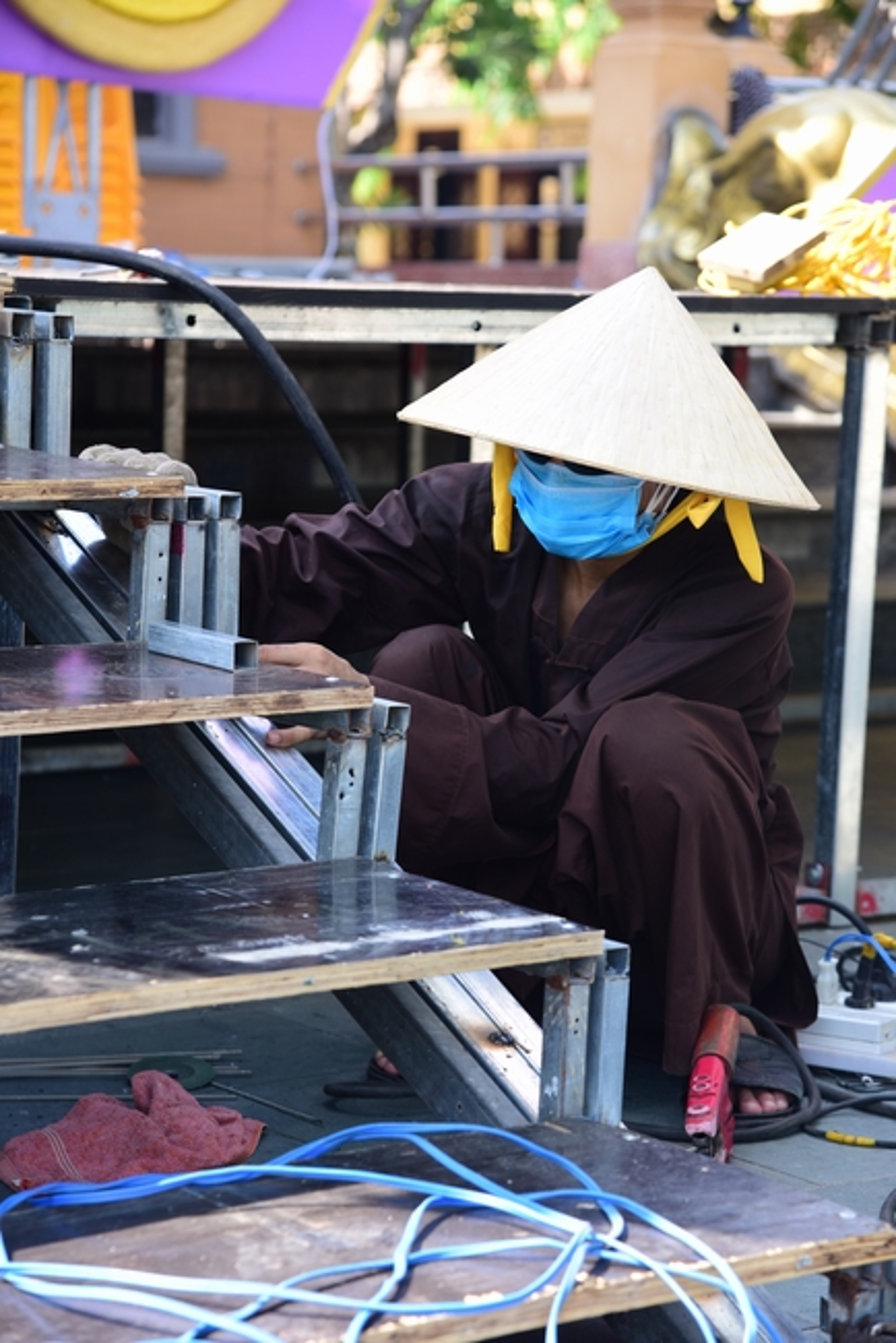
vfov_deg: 21.4
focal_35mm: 95
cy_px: 672
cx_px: 448
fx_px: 3543
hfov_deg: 14.4
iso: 125
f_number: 5.6
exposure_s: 1/80
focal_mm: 95
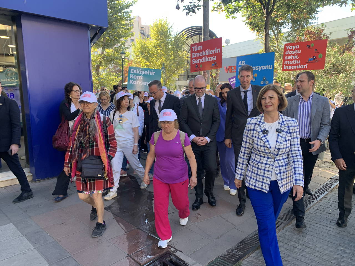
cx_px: 178
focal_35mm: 26
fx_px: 267
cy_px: 133
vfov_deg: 53.1
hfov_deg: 67.3
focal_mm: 4.25
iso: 25
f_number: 1.8
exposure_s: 1/122
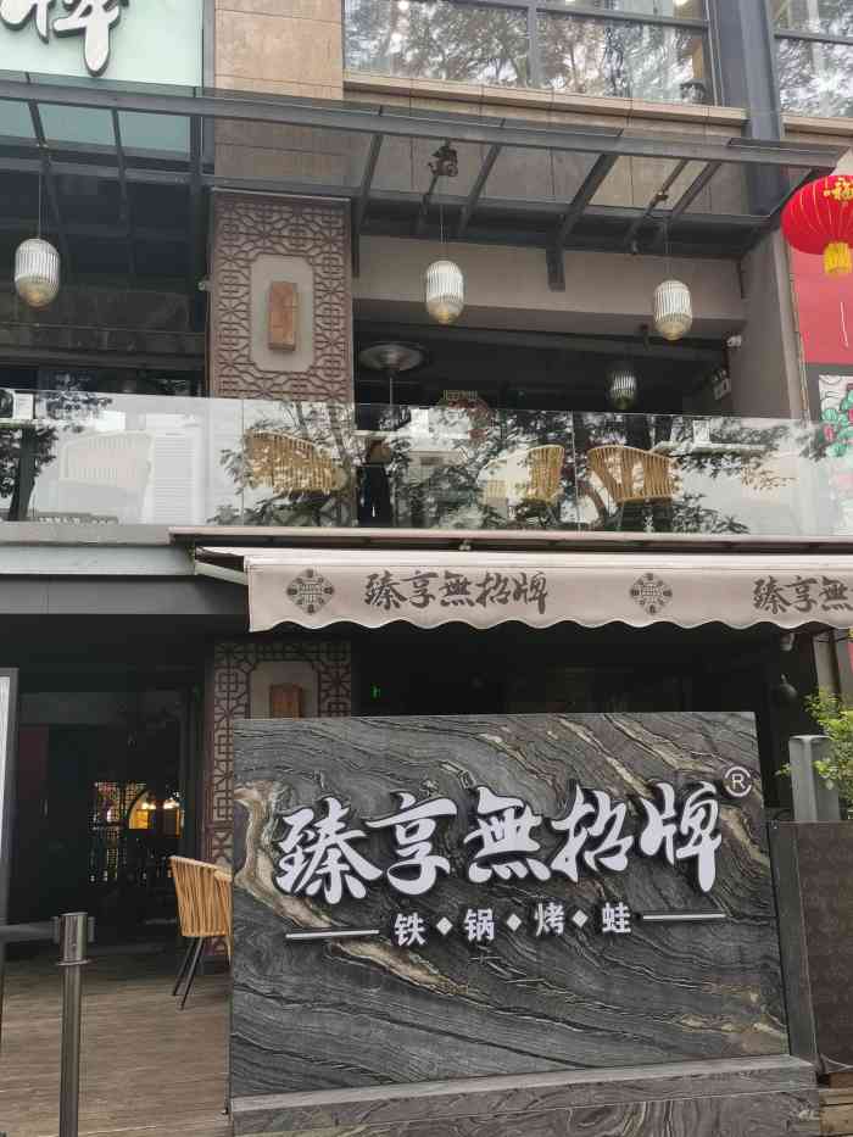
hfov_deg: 41.8
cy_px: 568
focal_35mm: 34
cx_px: 426
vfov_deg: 54.0
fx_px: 1117
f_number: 1.8
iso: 80
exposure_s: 1/100
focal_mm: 4.75
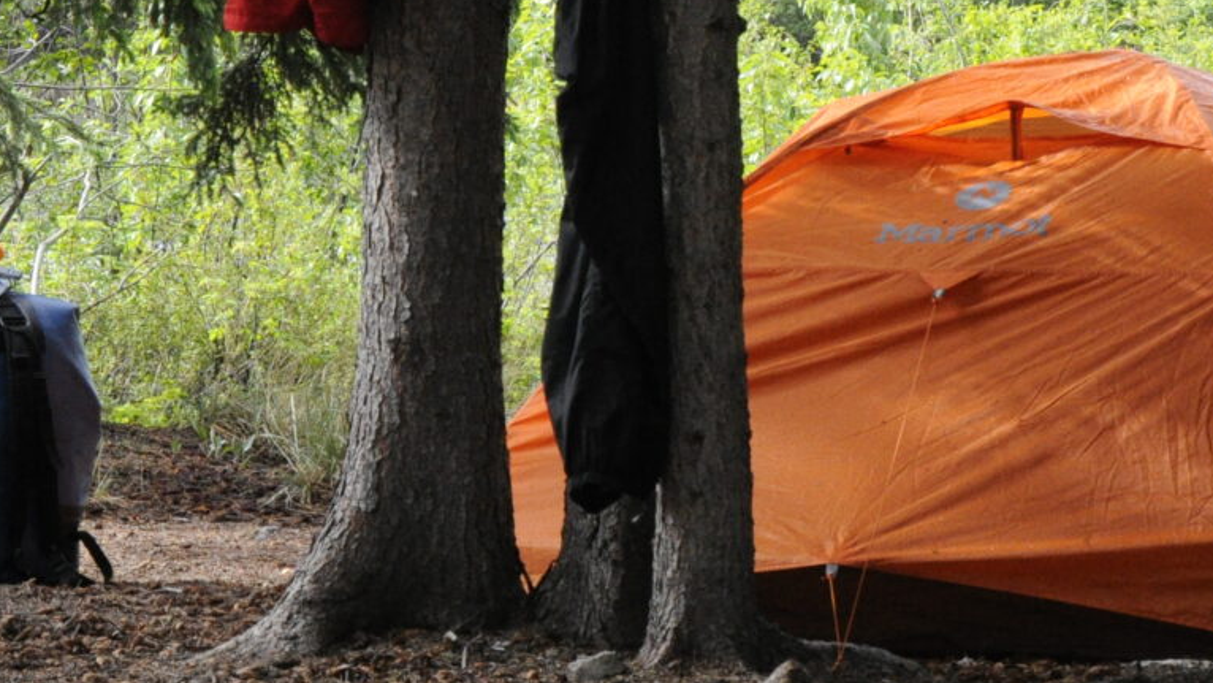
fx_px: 6958
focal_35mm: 216
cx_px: 882
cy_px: 177
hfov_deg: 9.9
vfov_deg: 5.6
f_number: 11
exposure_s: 1/500
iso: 1600
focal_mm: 55
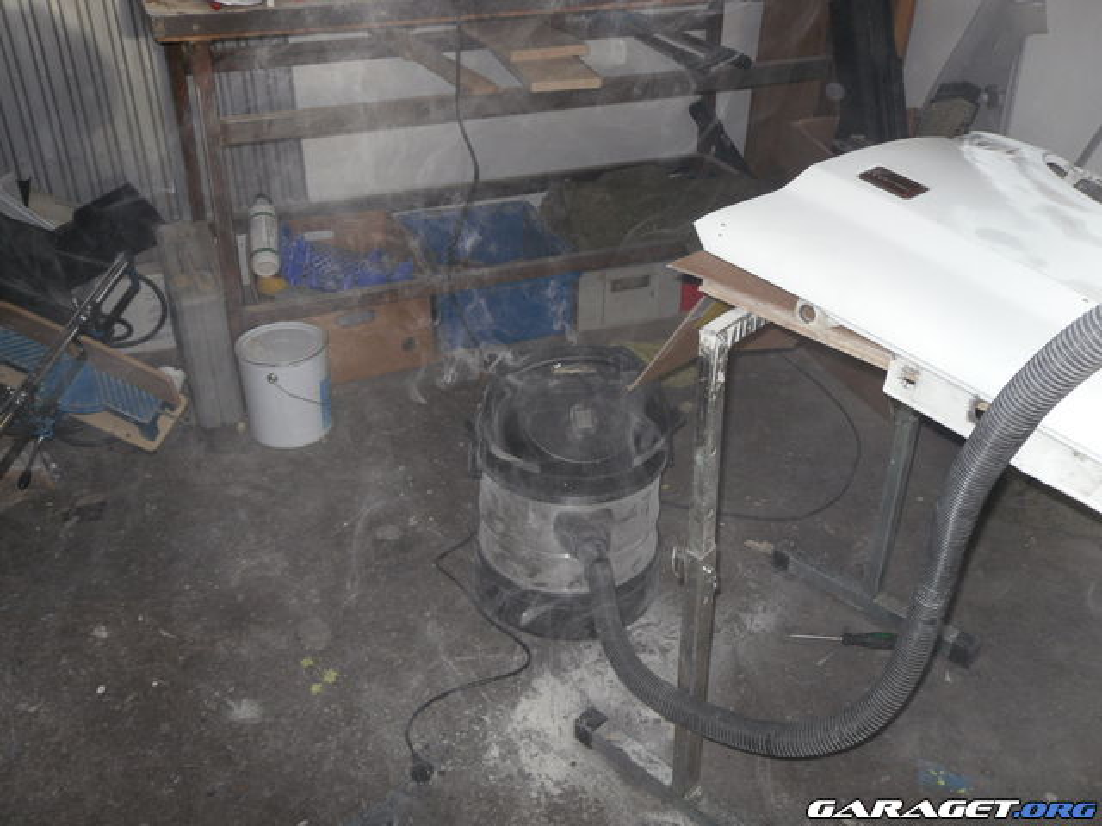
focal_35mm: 35
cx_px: 551
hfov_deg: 52.6
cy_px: 413
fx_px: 1114
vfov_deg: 40.7
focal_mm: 6.3
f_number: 3.5
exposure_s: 1/45
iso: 80
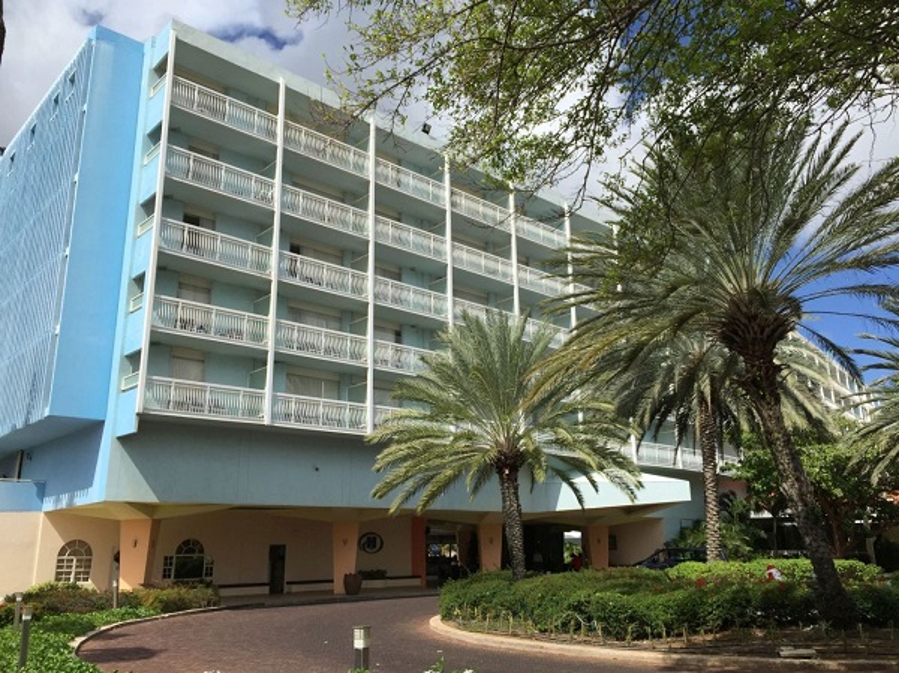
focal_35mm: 29
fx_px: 753
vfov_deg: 48.2
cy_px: 336
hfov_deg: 61.7
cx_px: 450
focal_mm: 4.15
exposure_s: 1/3300
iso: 32
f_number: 2.2
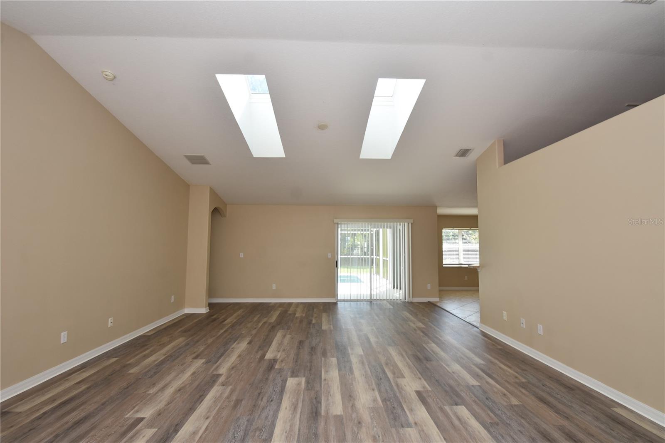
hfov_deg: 100.4
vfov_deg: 77.3
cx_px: 332
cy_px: 222
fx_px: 277
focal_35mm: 15
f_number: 5
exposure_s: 1/100
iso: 200
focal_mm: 10
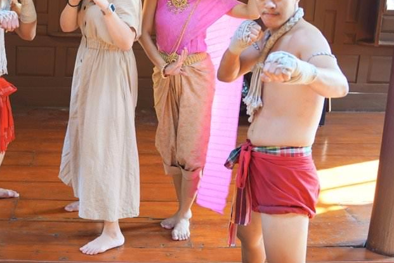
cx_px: 94
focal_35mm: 56
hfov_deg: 34.7
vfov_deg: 24.0
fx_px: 615
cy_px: 96
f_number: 2.8
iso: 100
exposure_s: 1/30
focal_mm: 29.1
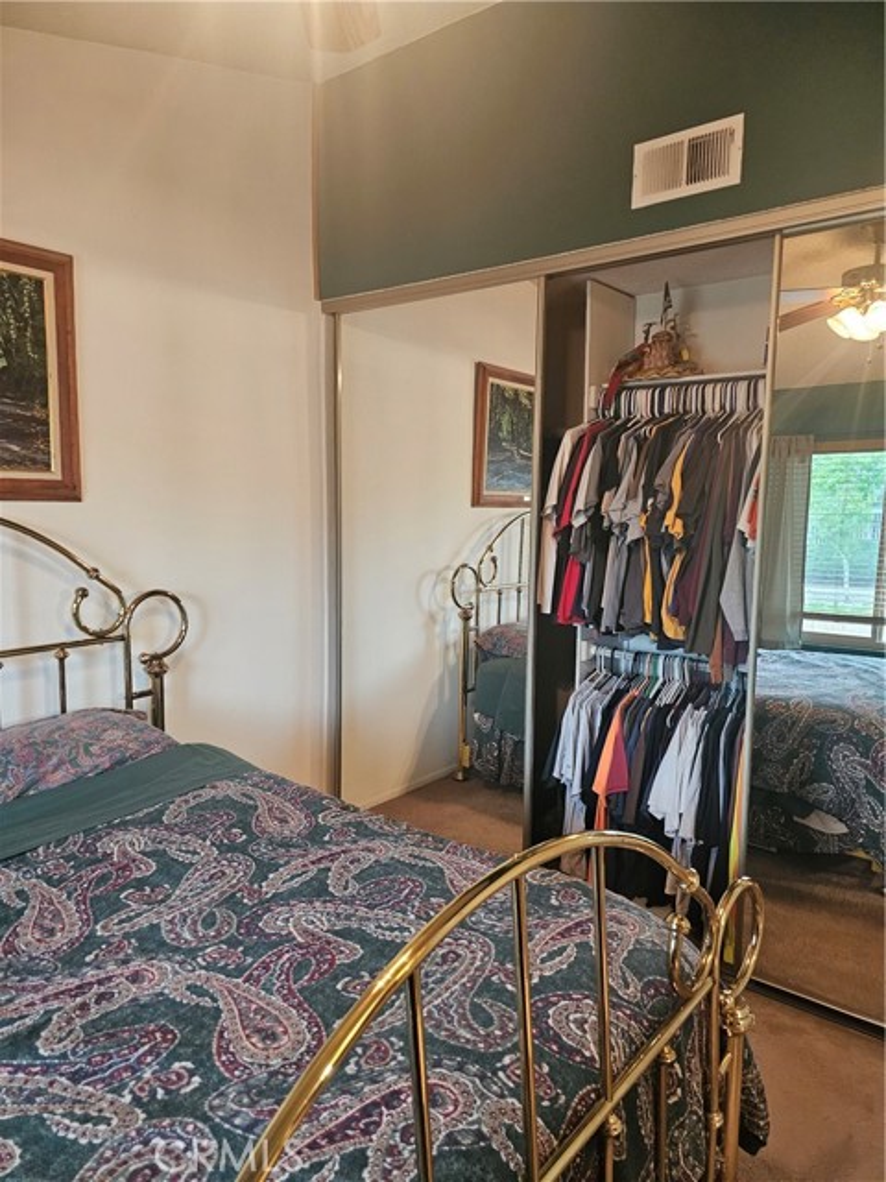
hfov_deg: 58.9
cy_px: 591
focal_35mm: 23
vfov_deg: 73.9
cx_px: 443
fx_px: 785
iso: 1000
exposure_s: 1/120
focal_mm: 6.3
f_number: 1.7
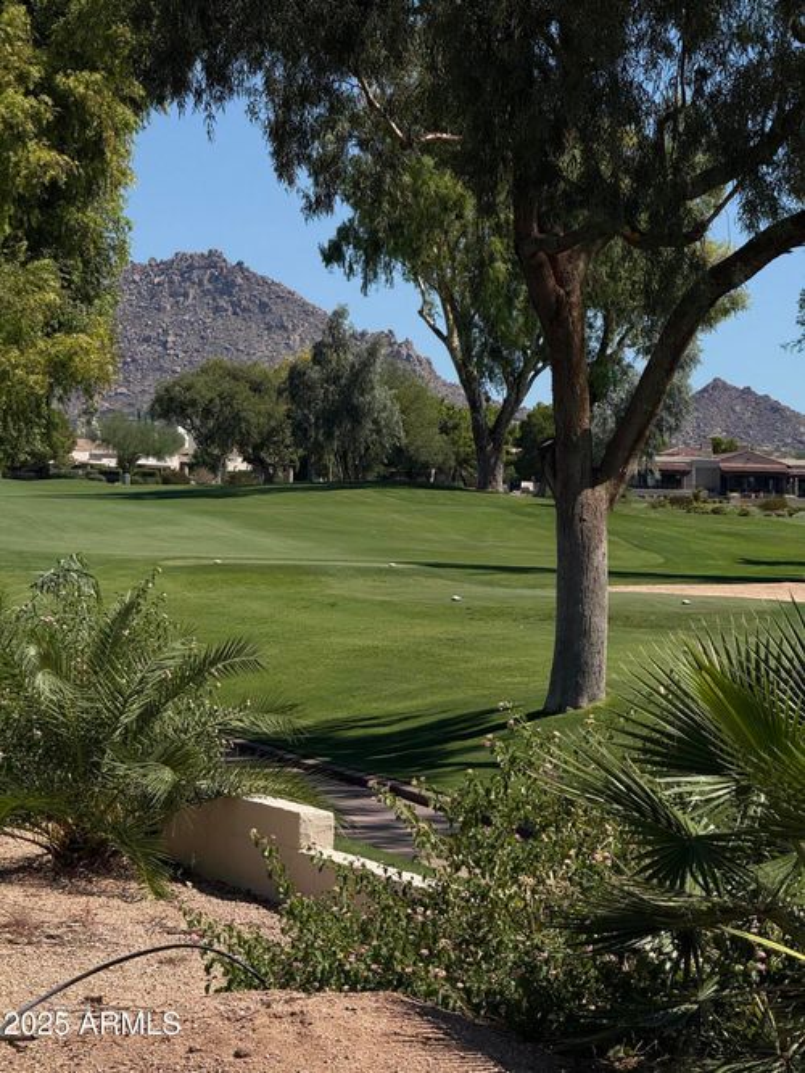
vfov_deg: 16.4
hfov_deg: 12.3
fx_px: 3722
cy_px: 536
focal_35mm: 120
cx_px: 402
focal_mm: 15.66
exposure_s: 1/2933
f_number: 2.8
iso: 64
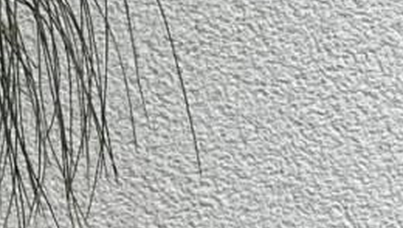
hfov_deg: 8.2
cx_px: -177
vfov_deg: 4.7
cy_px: 278
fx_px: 2750
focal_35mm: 257
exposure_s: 1/433
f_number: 1.78
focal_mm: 6.86
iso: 80
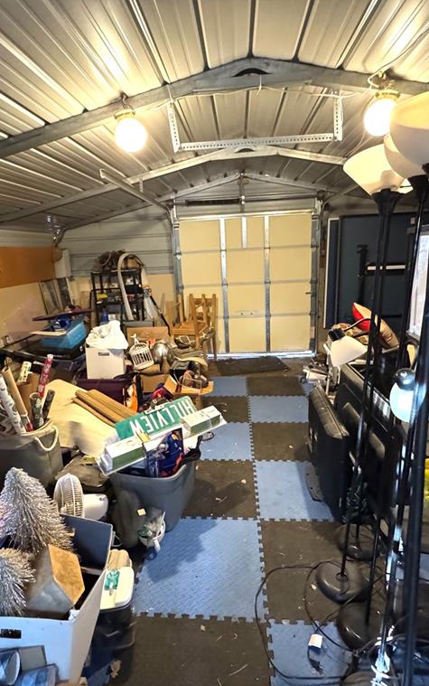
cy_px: 343
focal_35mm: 20
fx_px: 374
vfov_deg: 85.0
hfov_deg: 59.7
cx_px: 202
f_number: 2.2
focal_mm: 2.22
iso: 1250
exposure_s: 1/57
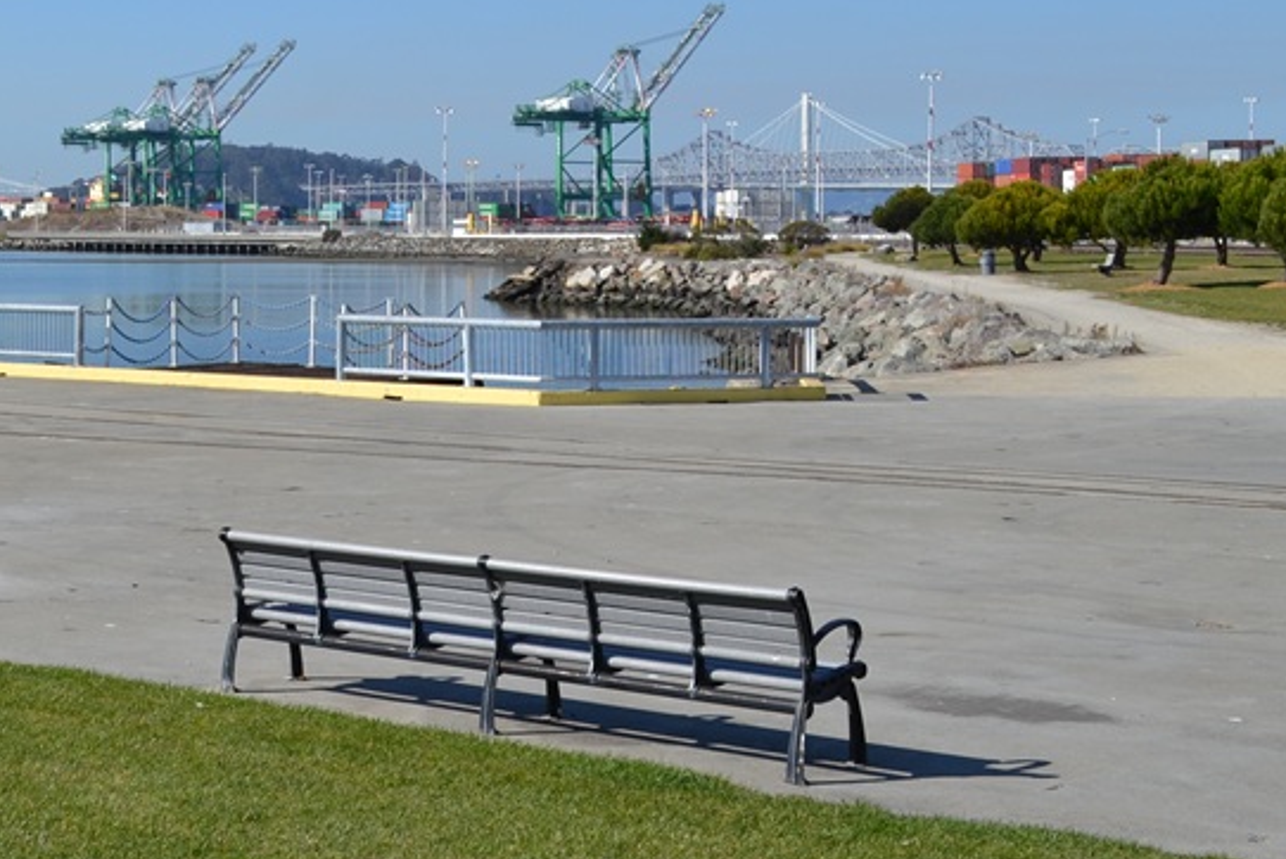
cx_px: 14
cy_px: 240
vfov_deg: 18.6
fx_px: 2609
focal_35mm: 73
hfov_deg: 26.3
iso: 100
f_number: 9
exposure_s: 1/320
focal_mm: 22
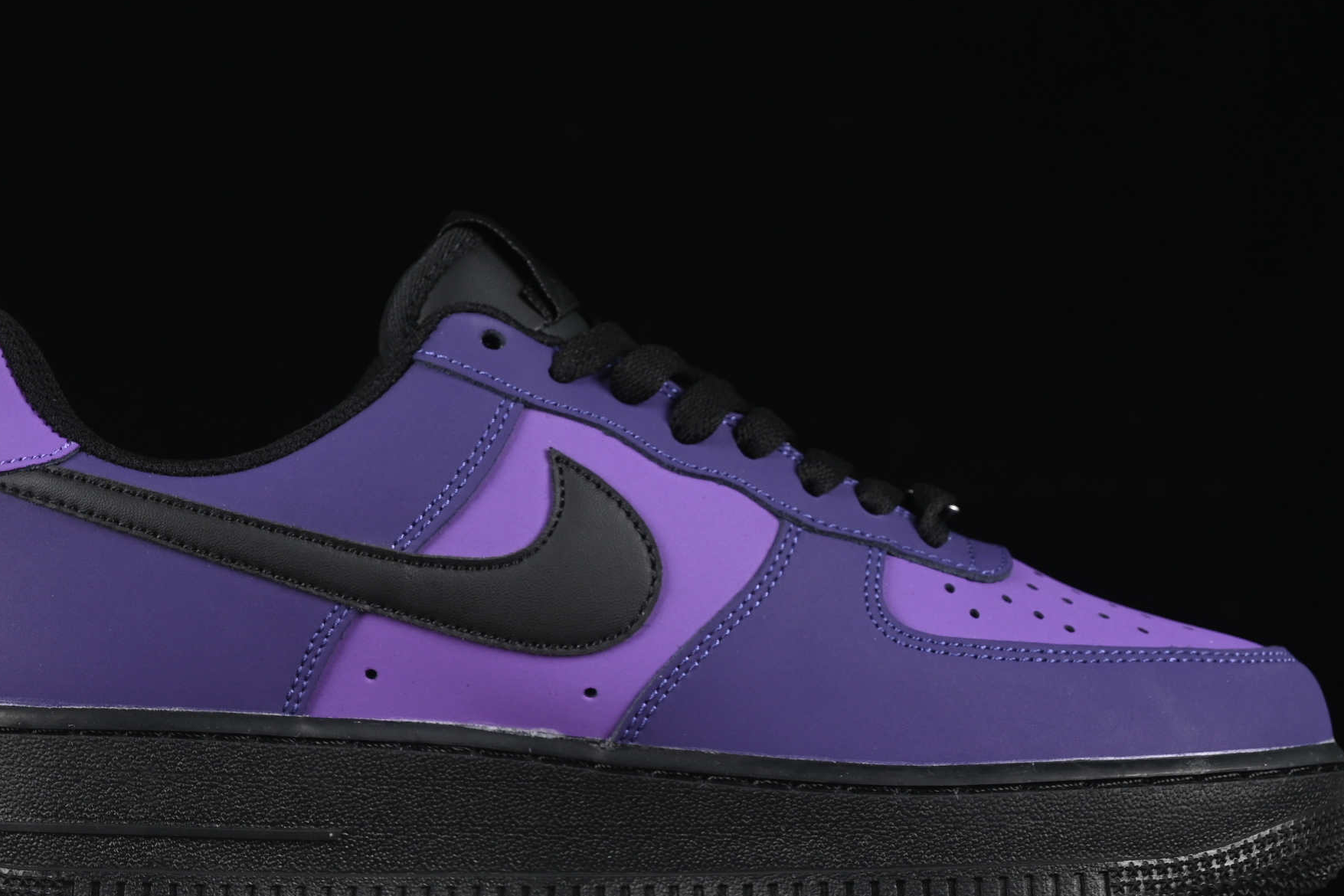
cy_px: 485
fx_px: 4442
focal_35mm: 119
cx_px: 614
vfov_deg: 11.5
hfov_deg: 17.2
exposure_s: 1/60
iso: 160
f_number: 6.3
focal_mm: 50
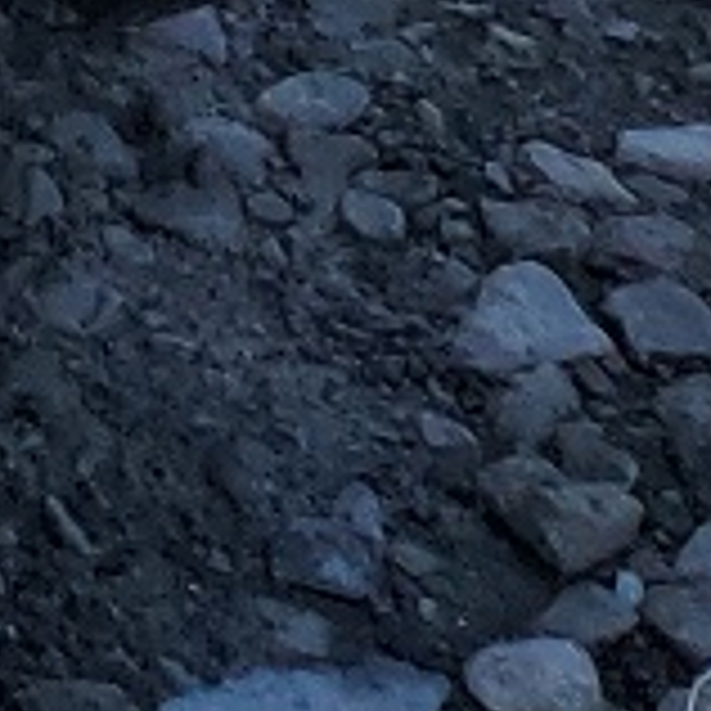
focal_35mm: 233
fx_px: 5414
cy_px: -1962
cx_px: -1814
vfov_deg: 6.4
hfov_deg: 6.5
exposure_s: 1/3333
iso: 50
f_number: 1.5
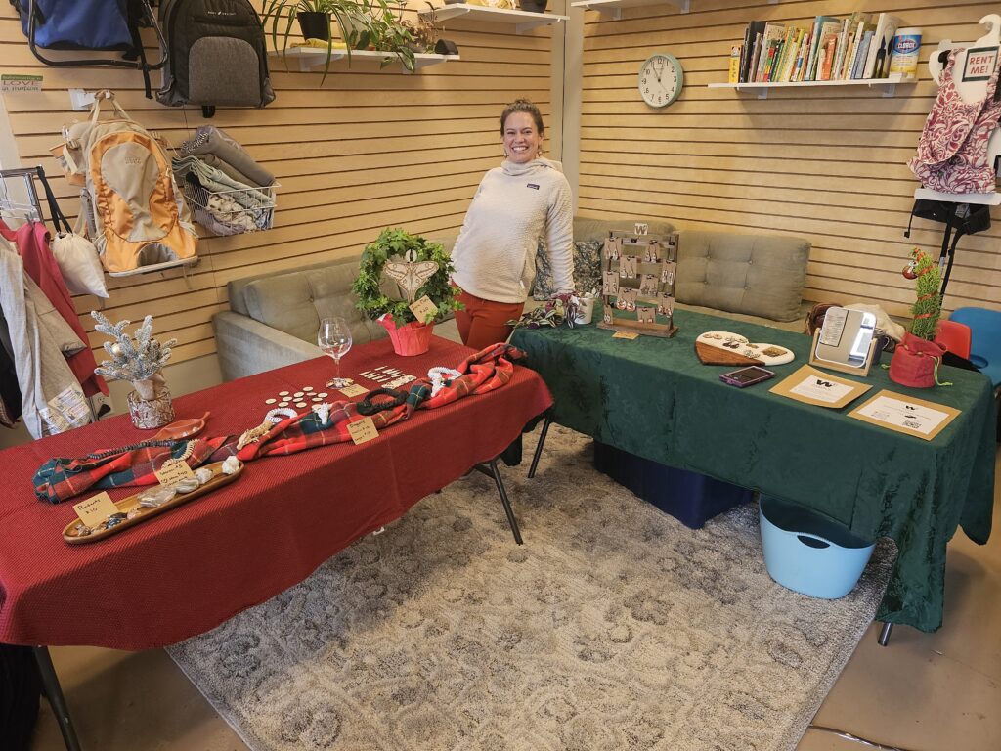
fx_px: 665
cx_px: 500
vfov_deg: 58.9
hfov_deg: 73.9
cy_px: 376
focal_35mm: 23
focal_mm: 6.3
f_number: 1.7
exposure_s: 1/170
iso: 250
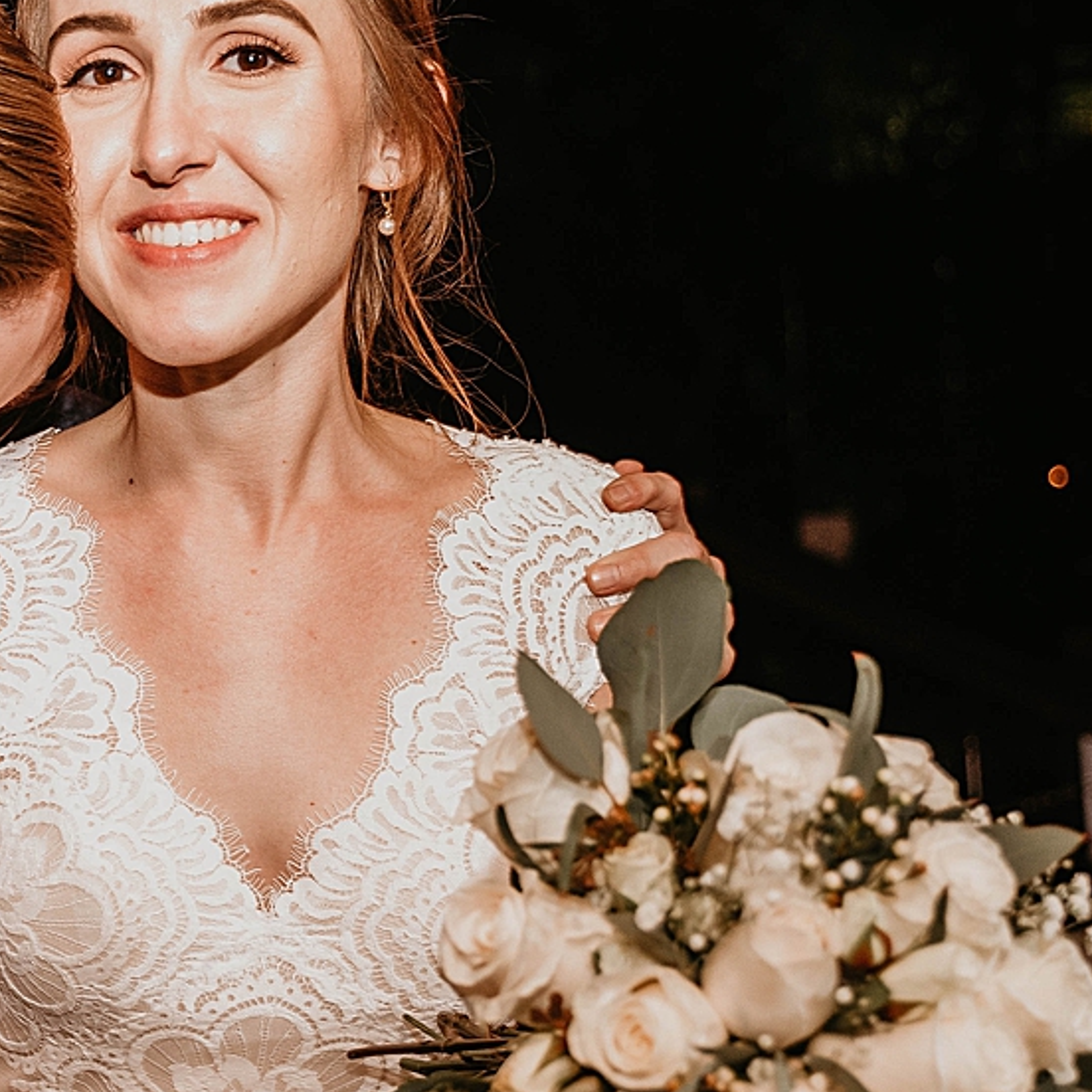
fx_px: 2463
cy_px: 630
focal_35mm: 69
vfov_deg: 25.0
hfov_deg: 23.3
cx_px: -140
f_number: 2.8
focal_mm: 28
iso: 1600
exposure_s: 1/200
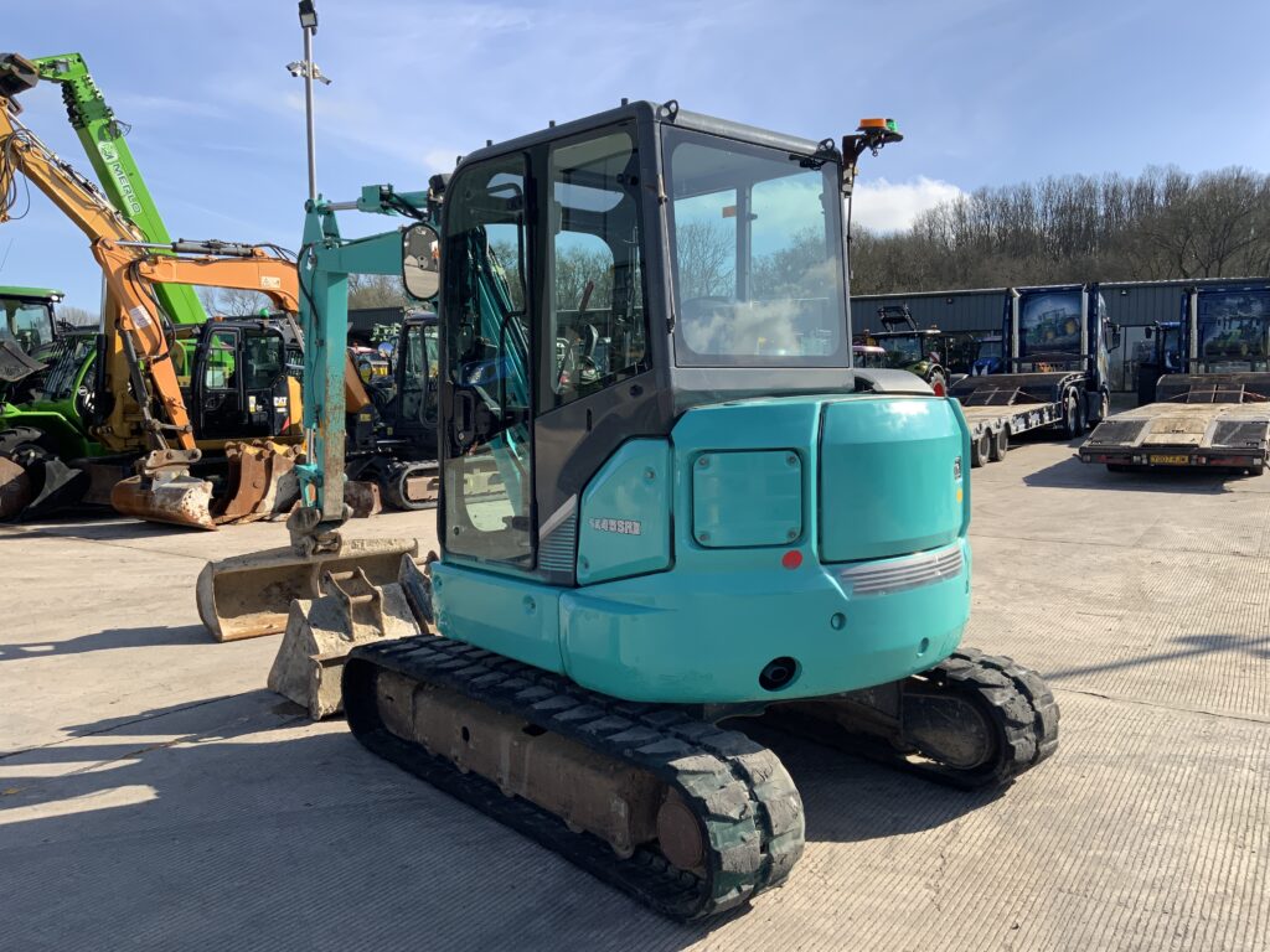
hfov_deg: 61.7
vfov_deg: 48.2
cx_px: 635
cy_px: 476
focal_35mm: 29
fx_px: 1064
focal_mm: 3
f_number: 1.8
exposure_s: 1/1451
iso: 16
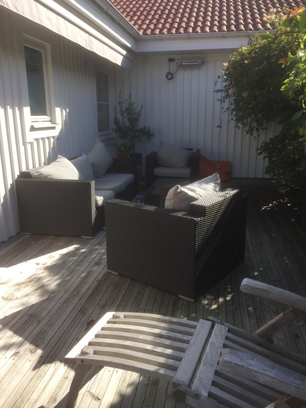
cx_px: 153
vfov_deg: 61.7
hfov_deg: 48.2
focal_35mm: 29
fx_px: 342
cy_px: 204
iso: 32
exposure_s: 1/942
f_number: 2.2
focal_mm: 4.15
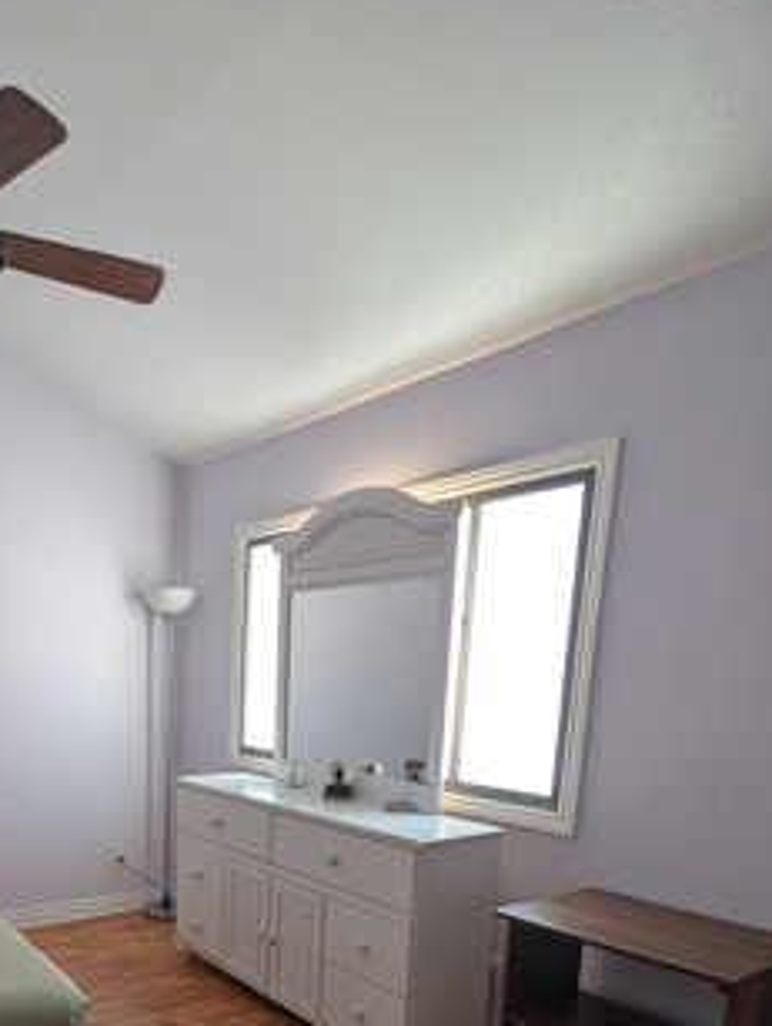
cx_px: 180
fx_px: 742
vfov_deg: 63.7
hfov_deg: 52.2
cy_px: 812
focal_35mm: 25
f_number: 1.95
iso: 45
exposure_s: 1/53.7
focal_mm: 2.23
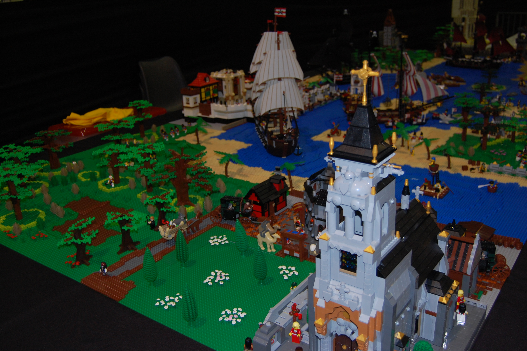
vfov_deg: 38.3
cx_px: 264
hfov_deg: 55.1
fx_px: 505
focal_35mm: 34
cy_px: 176
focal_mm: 23
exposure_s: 1/60
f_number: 3.8
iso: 400
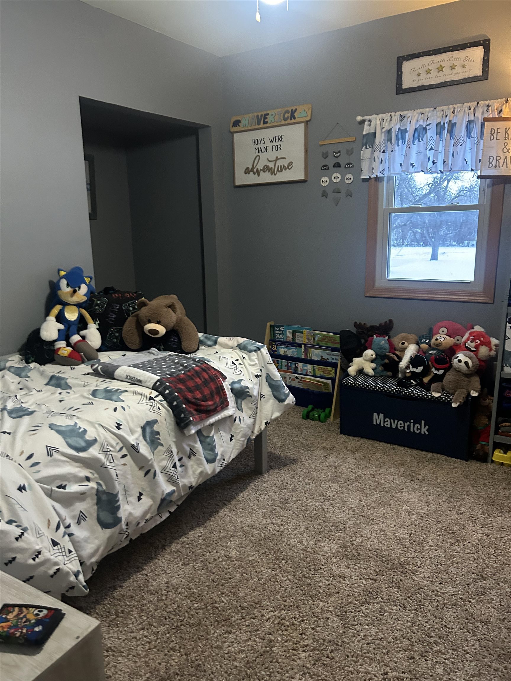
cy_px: 340
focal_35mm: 26
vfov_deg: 67.3
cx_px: 256
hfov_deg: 53.1
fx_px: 512
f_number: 1.5
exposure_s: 1/30
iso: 640
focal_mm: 5.7
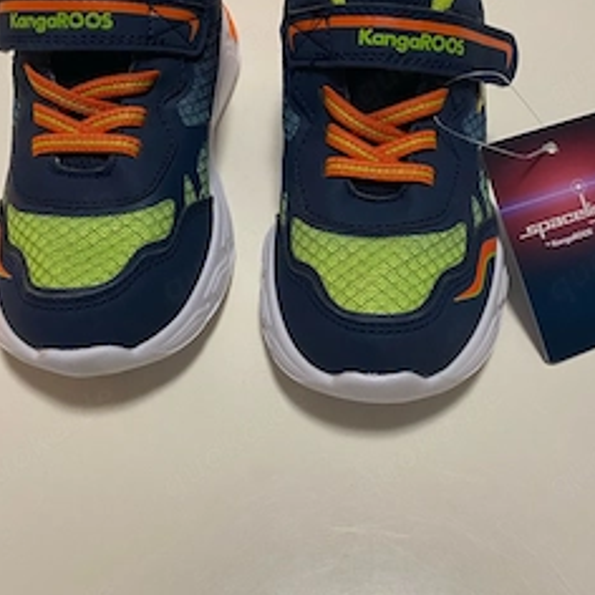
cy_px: 272
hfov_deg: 42.8
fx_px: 758
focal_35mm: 39
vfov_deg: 42.8
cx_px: 290
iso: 250
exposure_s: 1/50
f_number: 1.8
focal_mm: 4.25
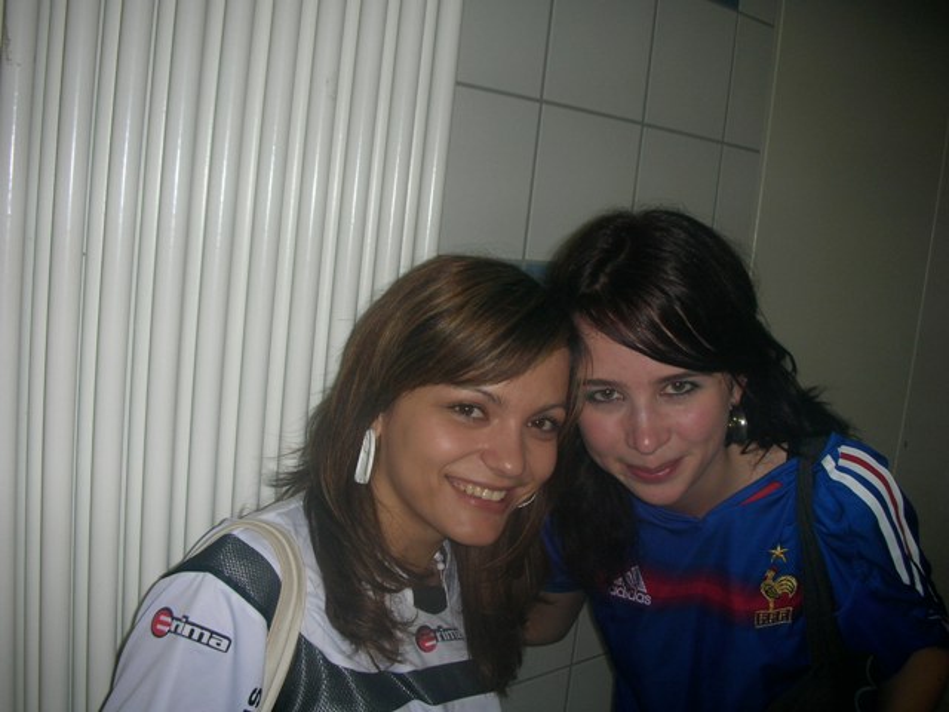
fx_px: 960
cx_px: 474
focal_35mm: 35
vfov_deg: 40.7
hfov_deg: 52.6
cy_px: 356
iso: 50
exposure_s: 1/60.1
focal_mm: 5.8
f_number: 3
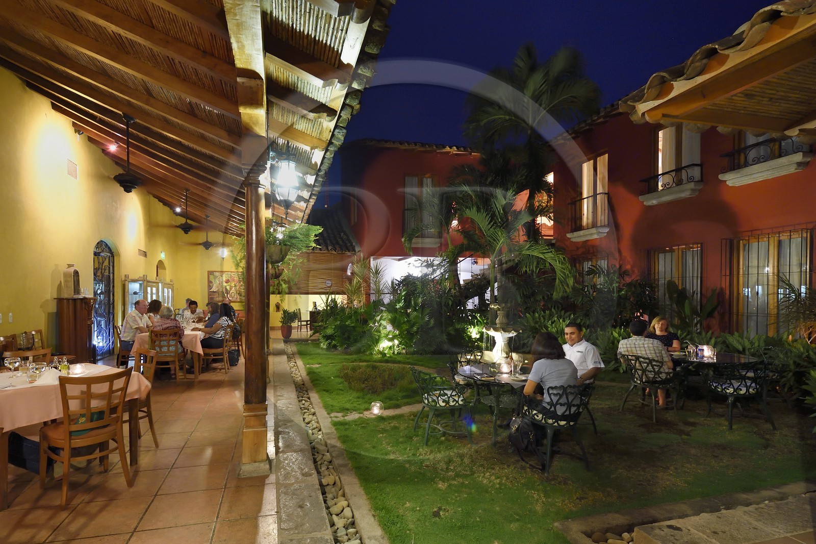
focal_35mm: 16
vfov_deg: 73.7
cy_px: 272
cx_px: 408
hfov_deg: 96.7
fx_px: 363
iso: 3200
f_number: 7.1
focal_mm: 16
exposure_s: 1/1.67
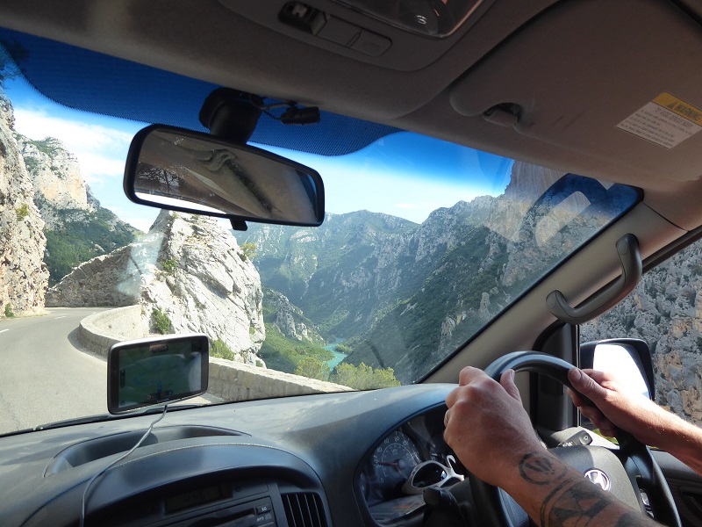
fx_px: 507
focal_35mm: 25
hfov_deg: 69.4
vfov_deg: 54.9
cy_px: 264
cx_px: 351
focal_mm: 4.3
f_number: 3.3
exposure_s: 1/320
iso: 125
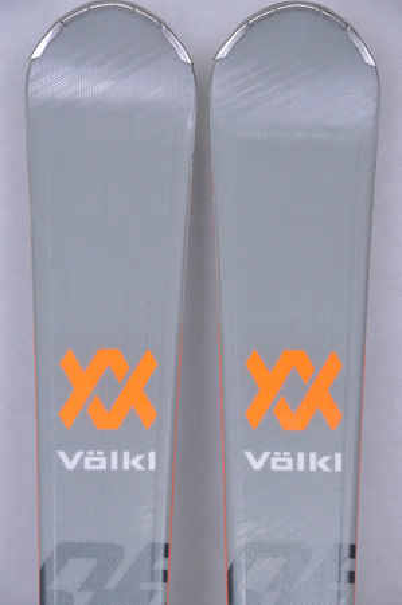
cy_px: 302
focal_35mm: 158
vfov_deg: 13.1
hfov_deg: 8.7
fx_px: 2644
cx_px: 201
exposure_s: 1/125
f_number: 8
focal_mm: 105
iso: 3200
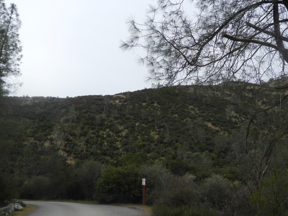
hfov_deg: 60.0
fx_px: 250
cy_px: 108
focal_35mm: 30
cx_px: 144
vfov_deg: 46.8
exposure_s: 1/640
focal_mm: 5.4
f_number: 3.5
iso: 100
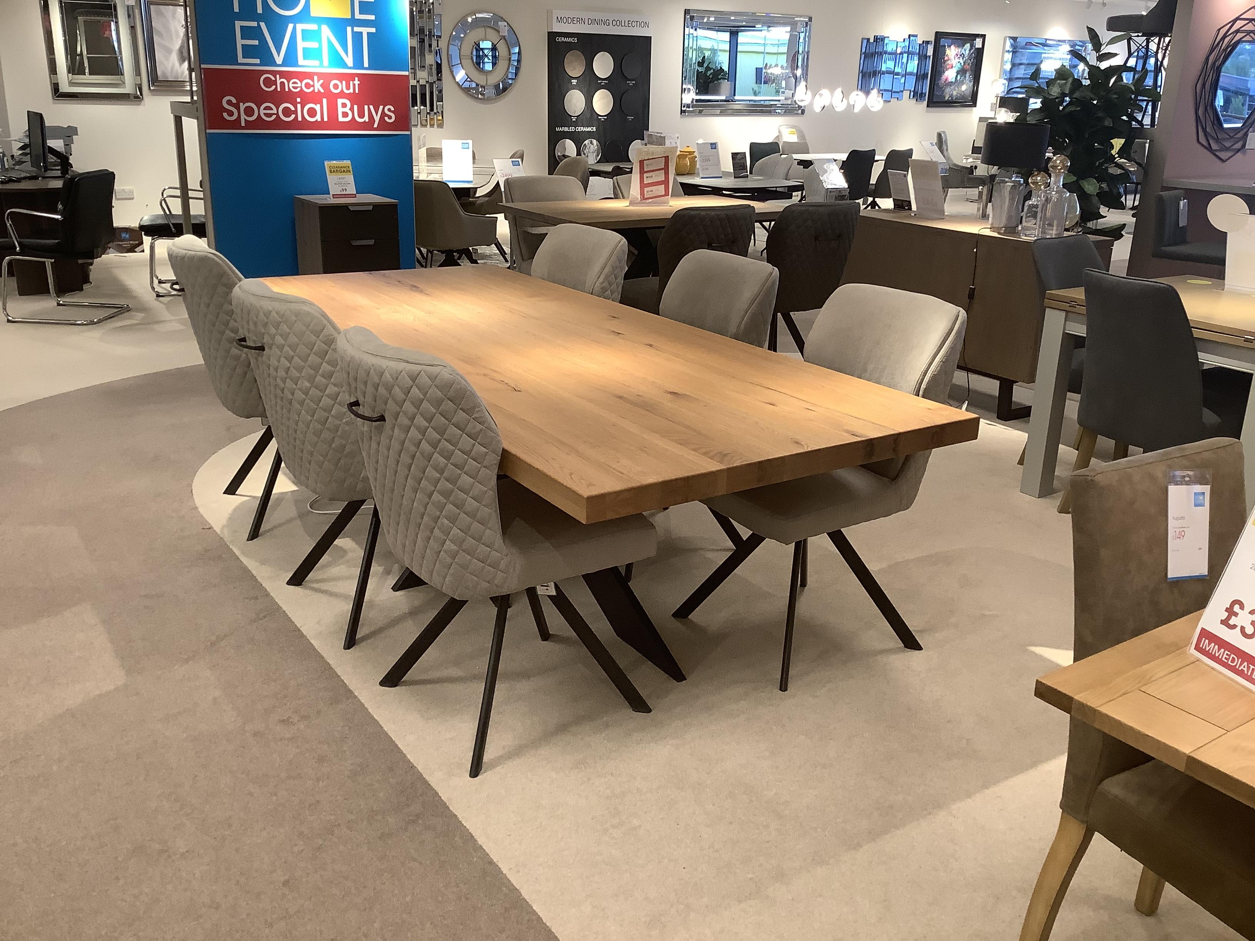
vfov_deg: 45.4
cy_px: 470
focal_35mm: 31
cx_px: 628
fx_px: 1124
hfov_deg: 58.4
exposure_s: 1/50
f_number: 2.4
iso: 100
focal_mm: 3.3
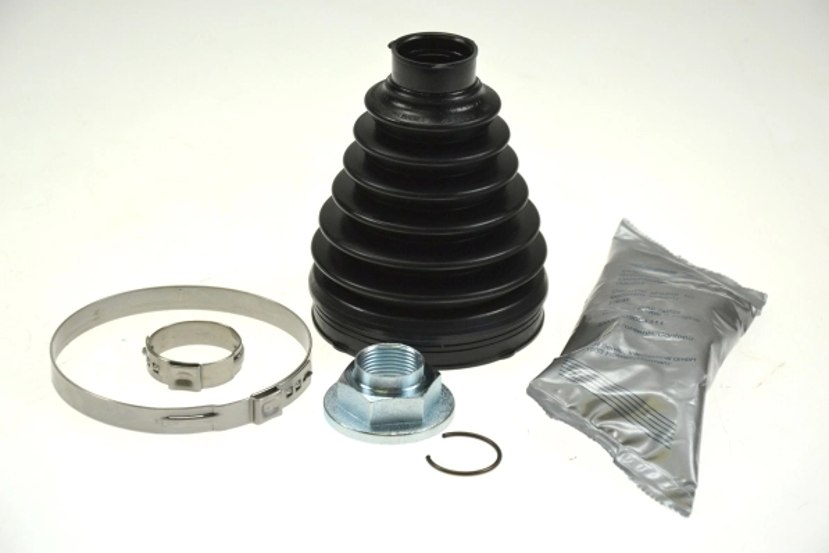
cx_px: 414
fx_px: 2936
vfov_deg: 10.8
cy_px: 276
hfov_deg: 16.1
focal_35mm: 128
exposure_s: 1/640
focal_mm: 85
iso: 800
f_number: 7.1
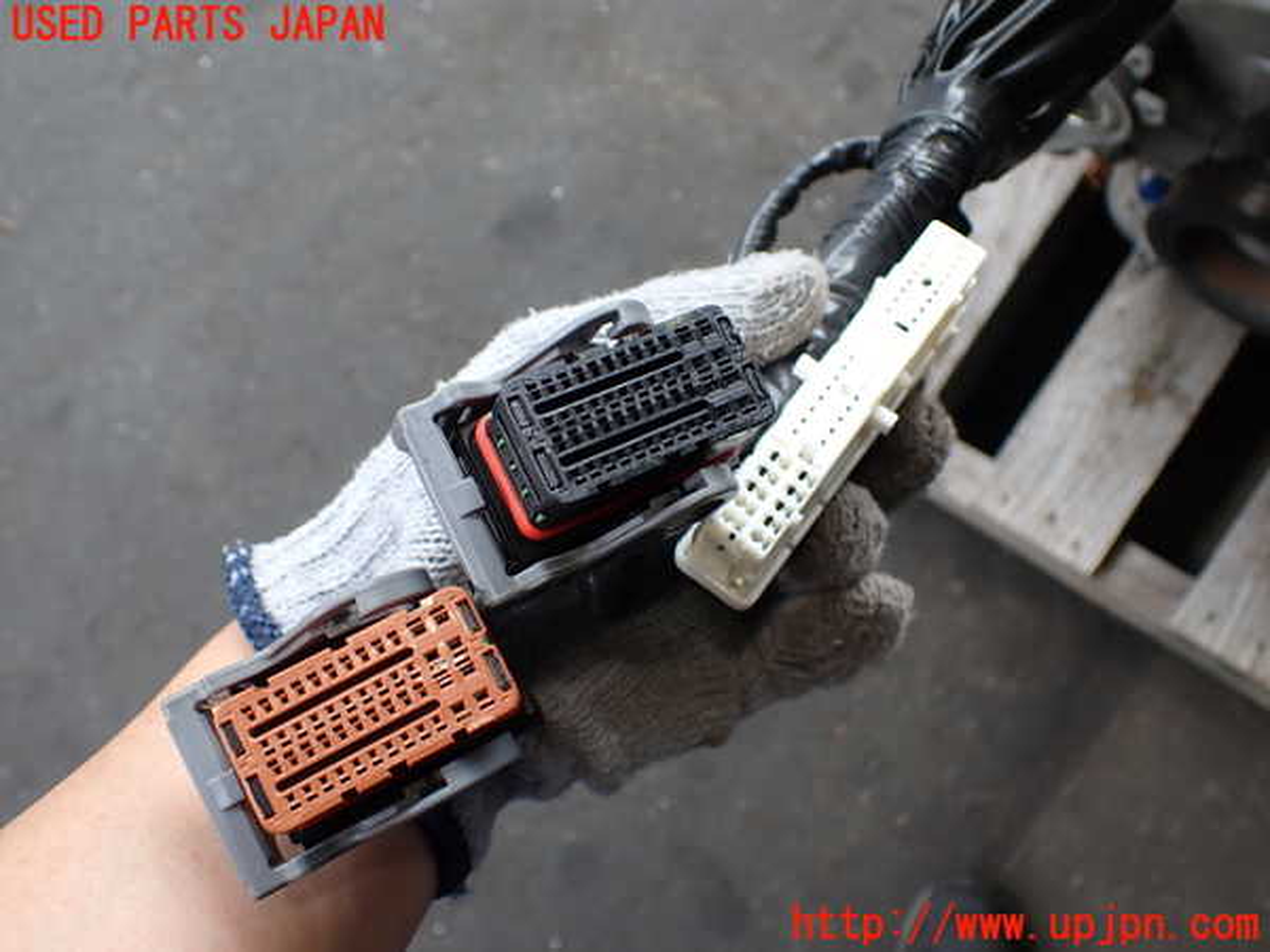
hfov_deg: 60.0
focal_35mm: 30
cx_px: 635
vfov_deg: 46.8
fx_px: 1101
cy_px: 476
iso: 100
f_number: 2.3
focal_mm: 5.4
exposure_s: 1/160
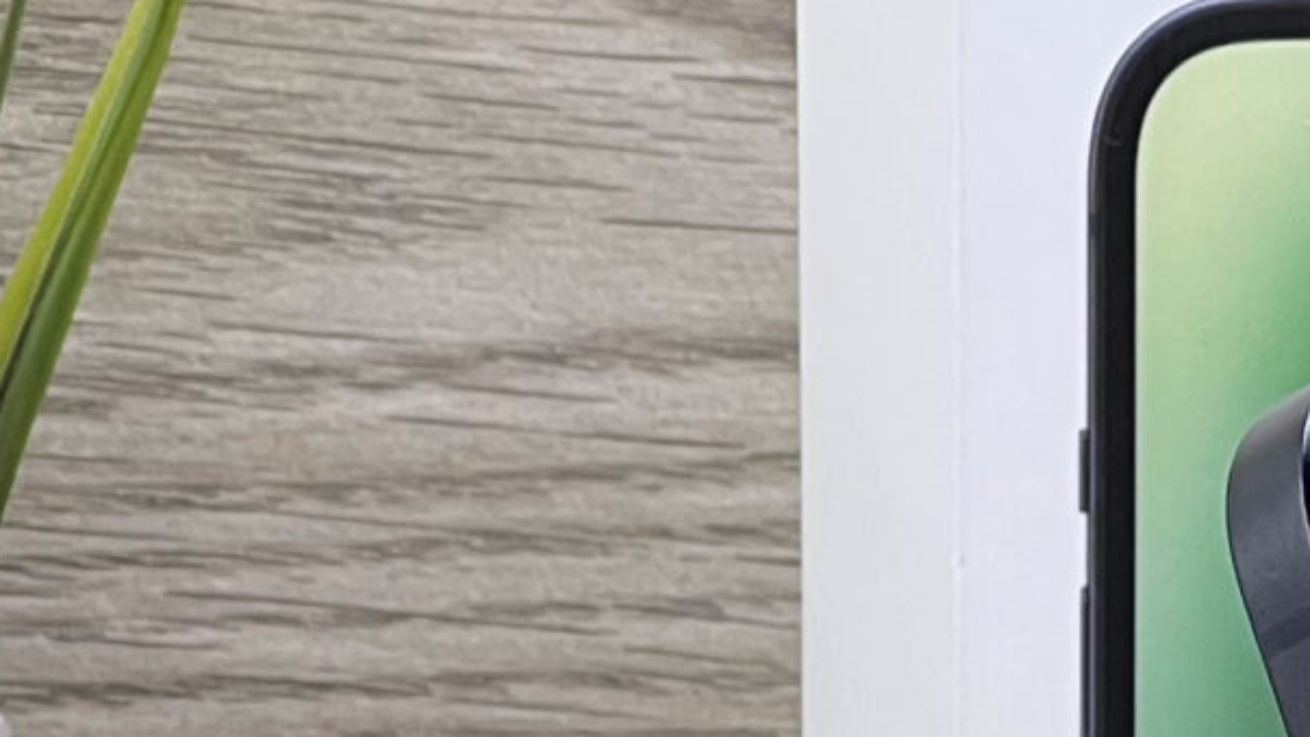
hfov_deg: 6.0
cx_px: 1884
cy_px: 1526
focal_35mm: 356
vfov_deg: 3.4
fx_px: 12364
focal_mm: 9
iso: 80
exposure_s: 1/100
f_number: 2.8
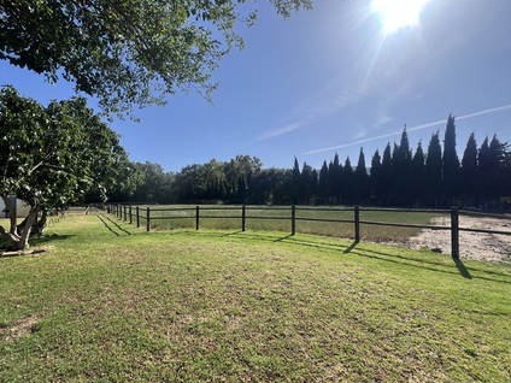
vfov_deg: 85.6
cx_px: 238
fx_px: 207
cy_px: 198
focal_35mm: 14
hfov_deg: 101.9
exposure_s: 1/1815
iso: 32
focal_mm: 1.57
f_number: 1.8
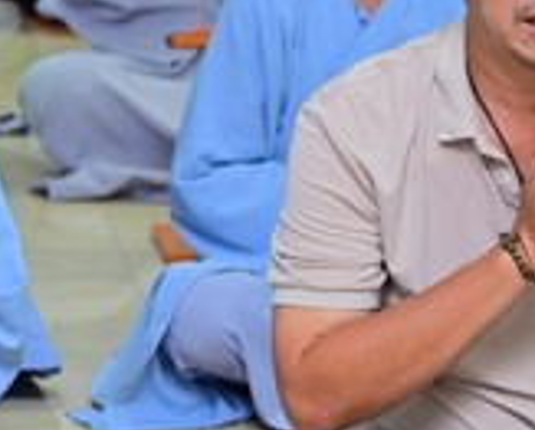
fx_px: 5092
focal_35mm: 321
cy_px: 156
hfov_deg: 6.0
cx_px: -259
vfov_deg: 4.8
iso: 1250
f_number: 4.5
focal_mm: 86
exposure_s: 1/80
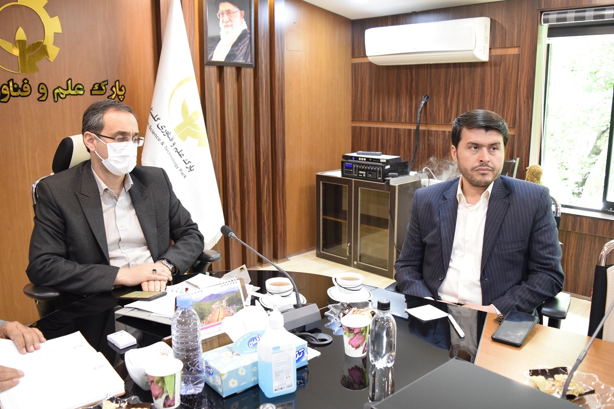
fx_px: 512
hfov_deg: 61.9
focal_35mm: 30
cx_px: 307
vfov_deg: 43.6
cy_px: 204
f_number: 4
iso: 2500
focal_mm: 20
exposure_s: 1/80
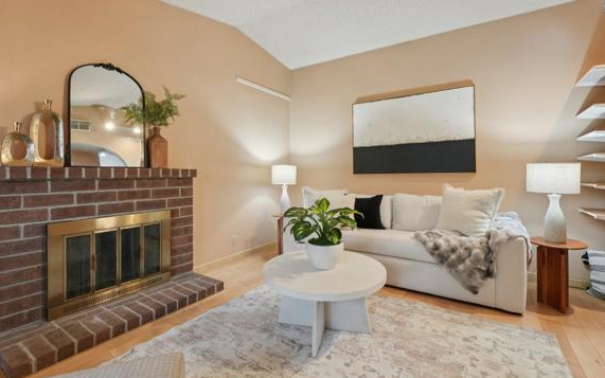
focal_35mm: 16
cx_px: 307
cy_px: 175
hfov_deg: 97.8
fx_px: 264
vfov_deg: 71.2
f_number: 8
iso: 800
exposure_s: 1/20
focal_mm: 14
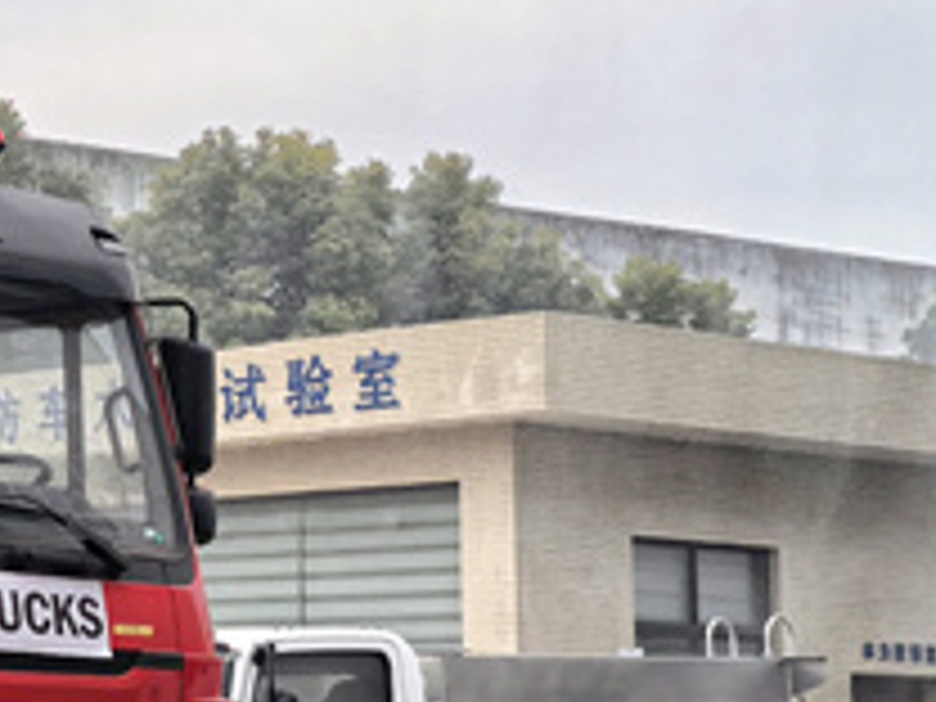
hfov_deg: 15.0
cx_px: -158
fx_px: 3434
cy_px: 180
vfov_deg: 11.6
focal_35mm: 127
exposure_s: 1/3891
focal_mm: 5.75
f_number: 1.4
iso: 50
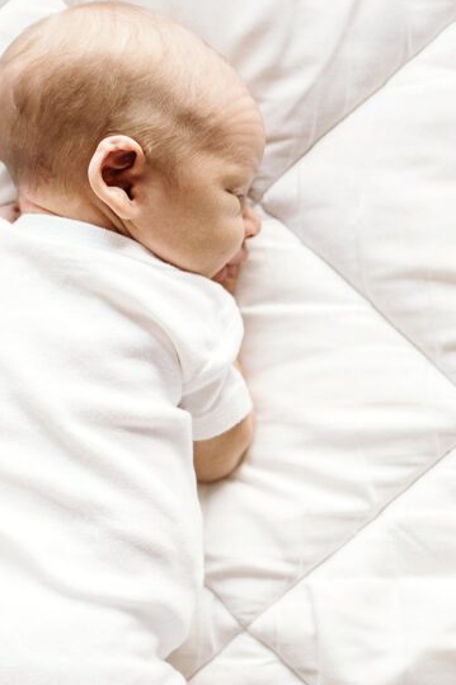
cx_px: 138
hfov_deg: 17.9
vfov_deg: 26.4
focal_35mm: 76
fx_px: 1445
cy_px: 482
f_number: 2.8
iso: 1250
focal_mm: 40
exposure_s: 1/200
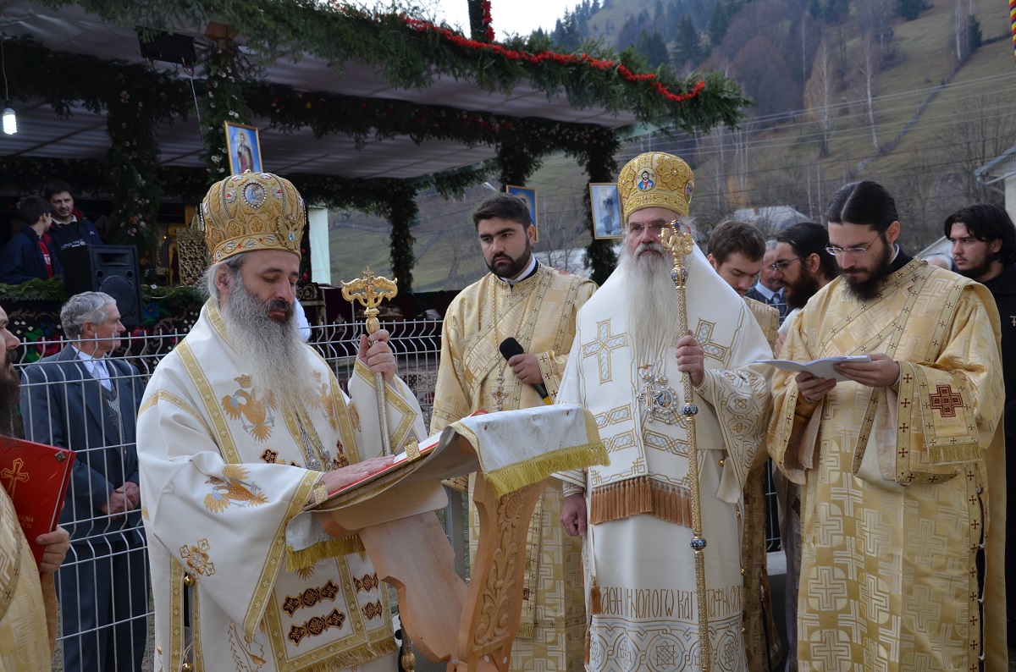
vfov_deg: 29.7
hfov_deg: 43.7
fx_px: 1267
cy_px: 336
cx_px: 508
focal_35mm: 45
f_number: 7.1
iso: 320
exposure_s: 1/200
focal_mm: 30
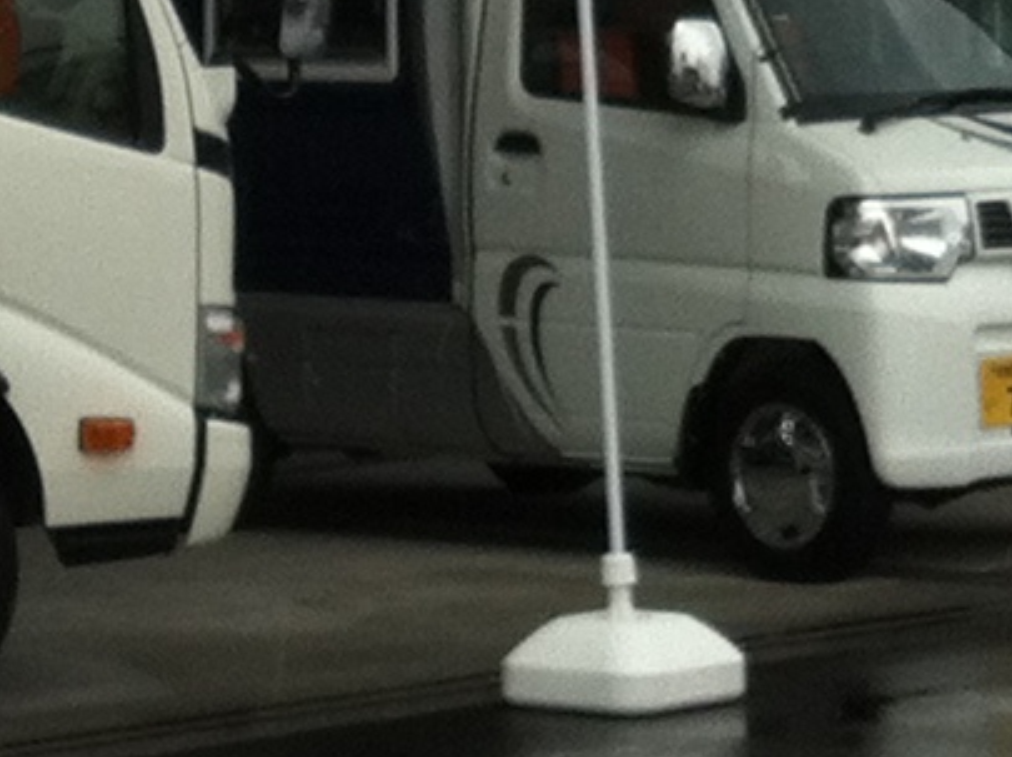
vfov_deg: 6.5
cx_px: 187
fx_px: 6543
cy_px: -527
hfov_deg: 8.8
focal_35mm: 224
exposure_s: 1/457
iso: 80
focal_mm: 3.85
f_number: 2.8
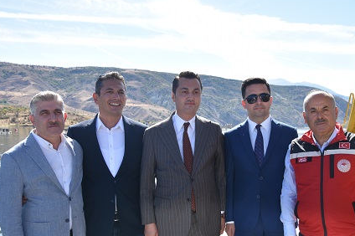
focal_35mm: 51
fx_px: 503
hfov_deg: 38.6
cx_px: 225
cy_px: 162
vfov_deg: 26.3
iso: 100
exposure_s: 1/250
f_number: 7.1
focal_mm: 24
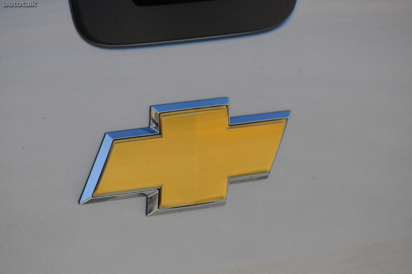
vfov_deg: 4.6
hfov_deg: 6.9
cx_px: 206
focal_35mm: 300
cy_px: 137
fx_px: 3429
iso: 2000
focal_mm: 200
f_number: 10
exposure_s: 1/3200
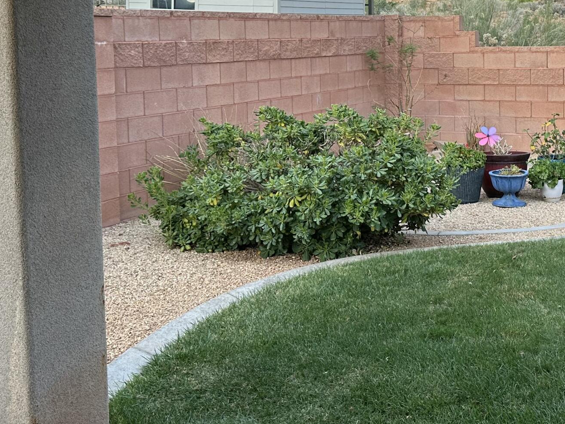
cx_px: 439
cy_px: 117
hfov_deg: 34.0
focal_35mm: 55
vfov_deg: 26.3
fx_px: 898
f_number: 1.78
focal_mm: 6.86
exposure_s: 1/294
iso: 80
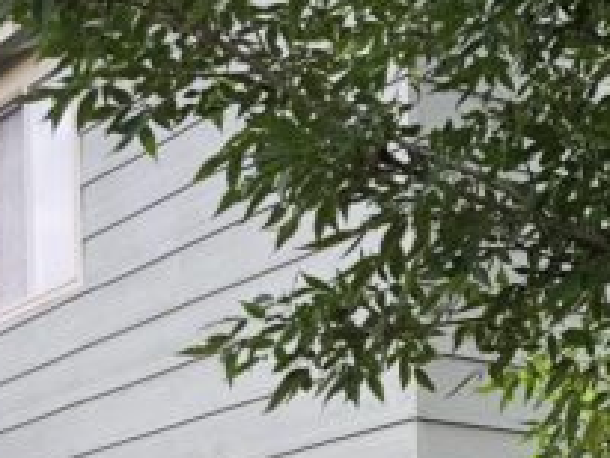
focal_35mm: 105
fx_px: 1851
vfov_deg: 13.0
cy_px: 782
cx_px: 622
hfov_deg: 18.2
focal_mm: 4
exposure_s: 1/199
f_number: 1.8
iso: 20
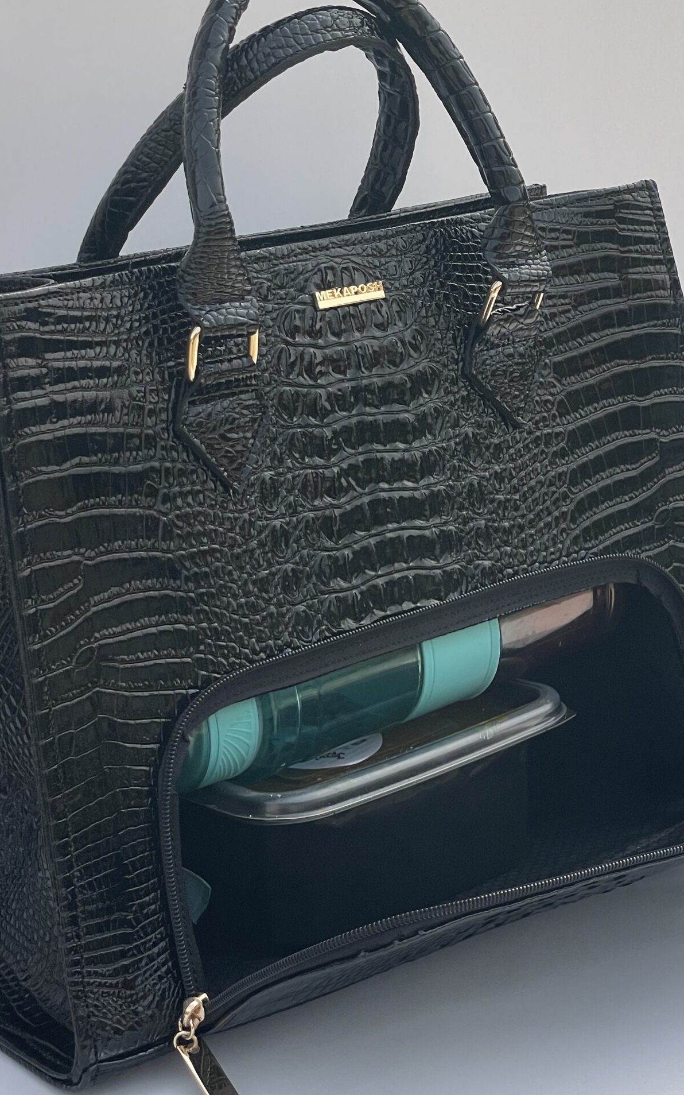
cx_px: 366
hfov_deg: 17.6
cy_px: 412
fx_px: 2207
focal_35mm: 74
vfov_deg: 27.8
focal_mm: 6
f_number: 2
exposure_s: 1/1043
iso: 32
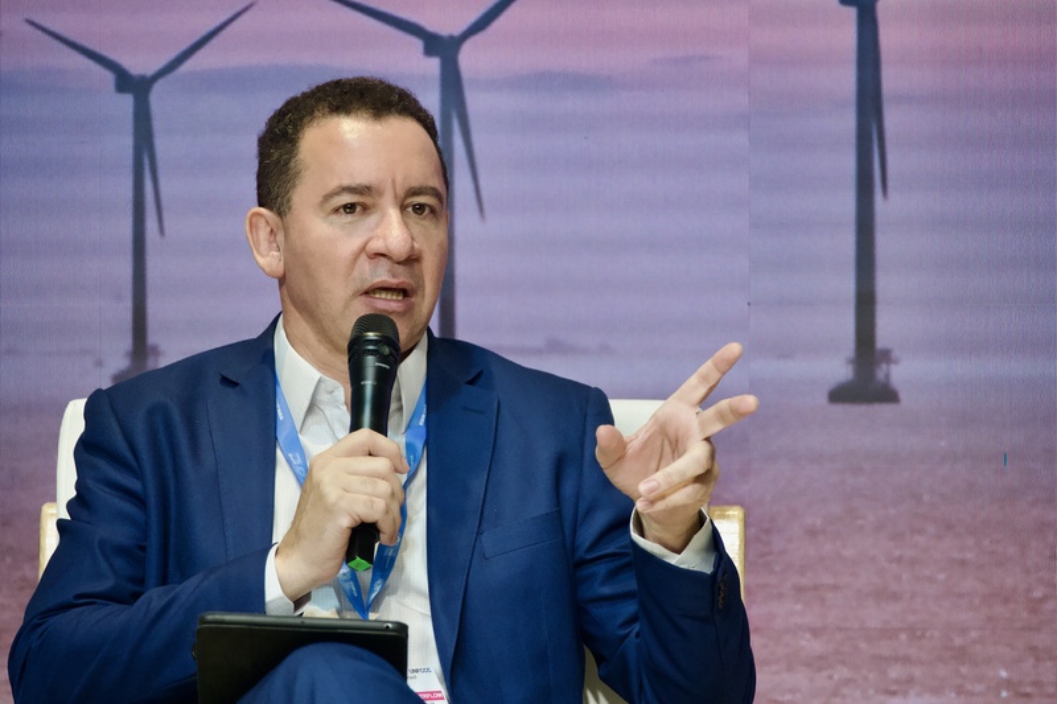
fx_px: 7045
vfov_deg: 5.7
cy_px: 352
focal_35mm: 240
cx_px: 528
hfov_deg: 8.6
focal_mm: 240
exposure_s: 1/400
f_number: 5.6
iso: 2000
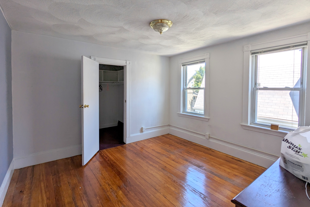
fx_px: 146
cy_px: 93
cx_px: 155
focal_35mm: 17
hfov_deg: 93.3
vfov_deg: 70.2
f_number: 2.2
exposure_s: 1/215
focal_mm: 2.35
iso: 47
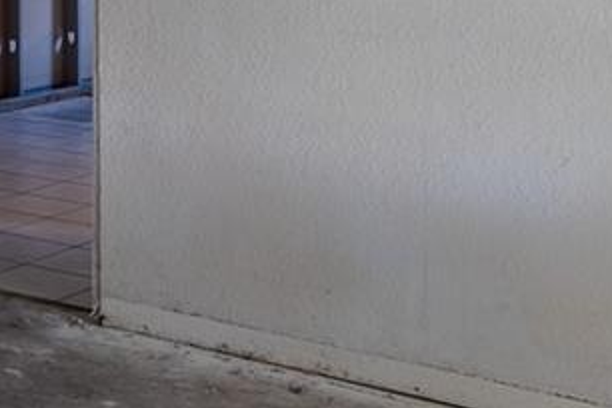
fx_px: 1513
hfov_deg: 20.0
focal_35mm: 89
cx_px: -290
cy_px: -124
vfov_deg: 14.7
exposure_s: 1/40
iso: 100
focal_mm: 17
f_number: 8
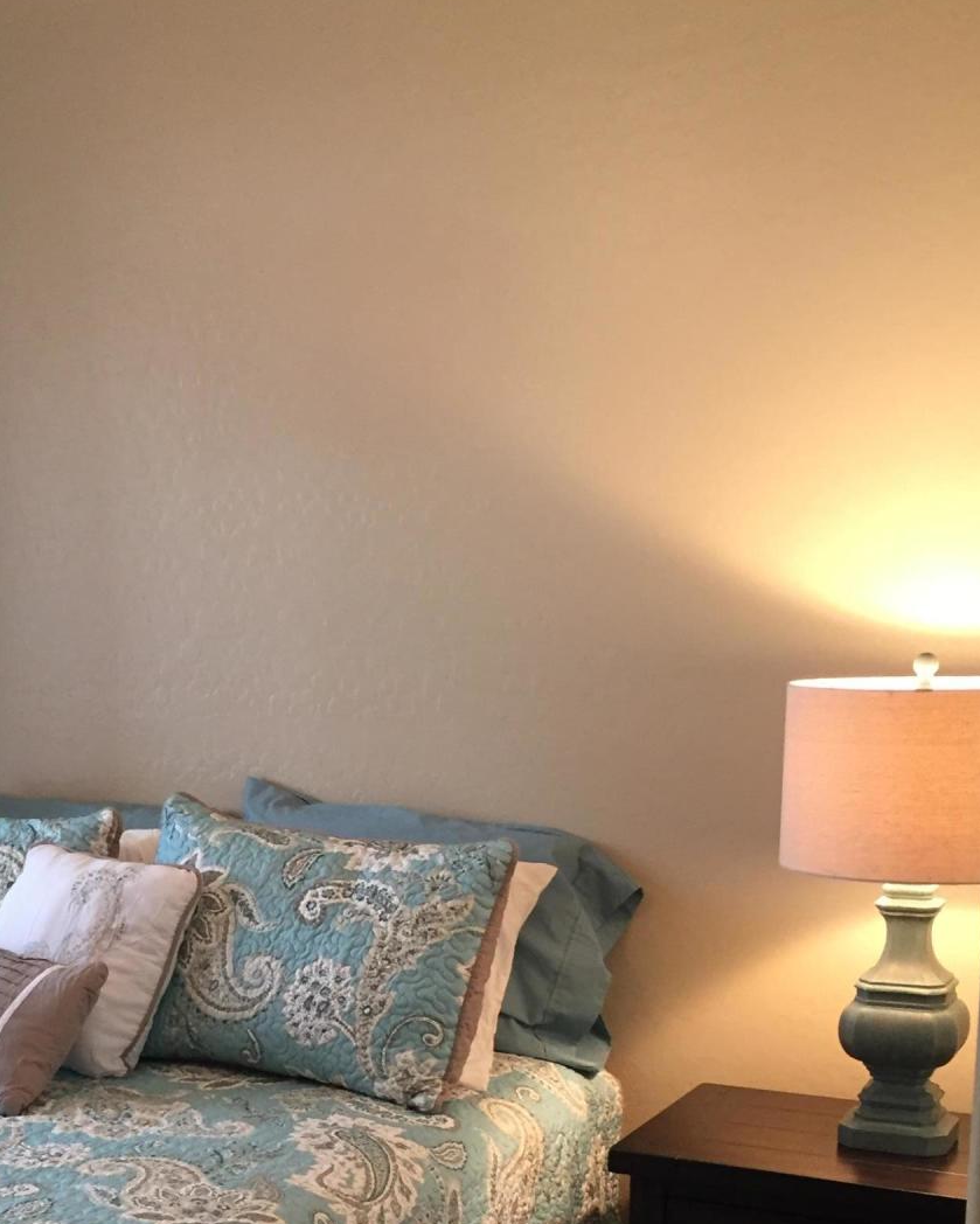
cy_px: 968
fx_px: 1957
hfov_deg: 27.5
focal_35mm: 54
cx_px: 180
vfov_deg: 33.8
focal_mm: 4.15
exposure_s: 1/30
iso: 125
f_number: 2.2
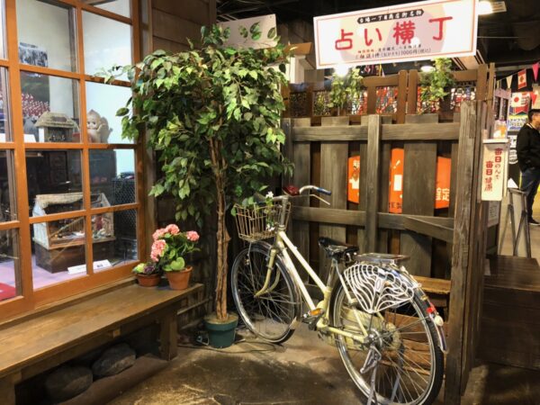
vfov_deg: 49.7
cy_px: 202
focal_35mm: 28
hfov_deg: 63.4
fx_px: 437
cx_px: 270
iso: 80
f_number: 1.8
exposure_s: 1/6
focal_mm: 4
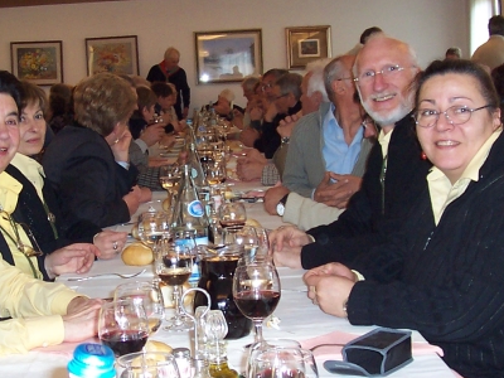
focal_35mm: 74
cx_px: 204
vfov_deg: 19.9
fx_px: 1077
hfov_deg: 26.3
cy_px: 239
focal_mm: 5.6
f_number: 2.8
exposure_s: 1/60
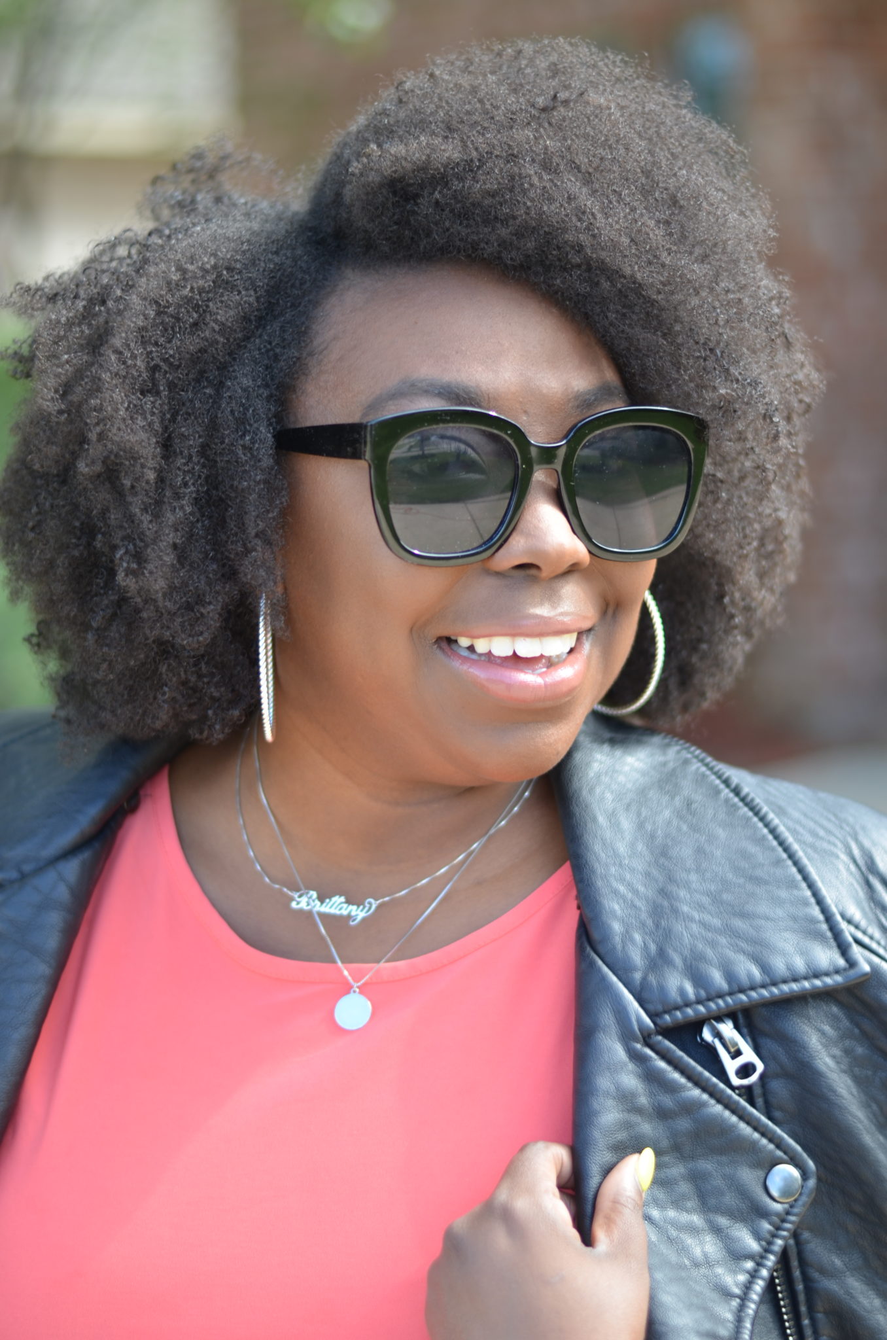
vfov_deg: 27.0
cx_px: 444
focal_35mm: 75
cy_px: 670
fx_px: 2785
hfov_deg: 18.1
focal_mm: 50
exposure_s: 1/350
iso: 100
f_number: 1.8
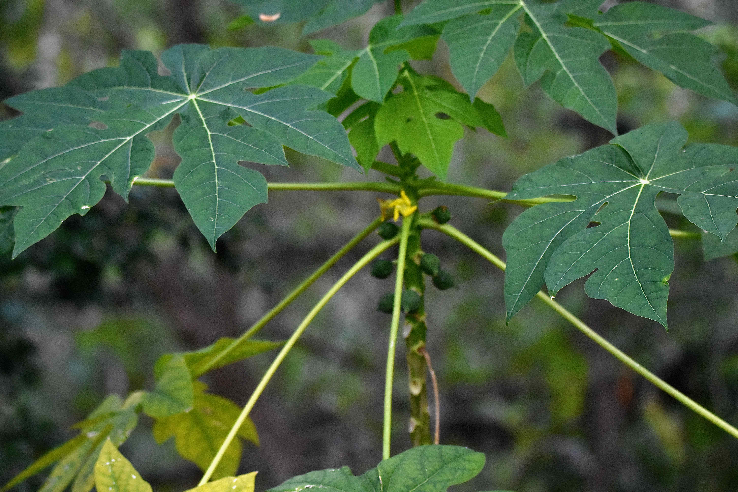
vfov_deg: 6.1
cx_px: 369
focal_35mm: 225
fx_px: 4612
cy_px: 246
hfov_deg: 9.1
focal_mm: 150
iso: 5000
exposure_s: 1/2000
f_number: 5.6
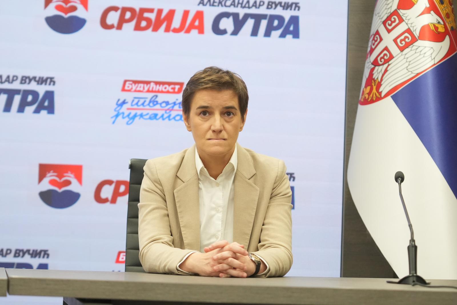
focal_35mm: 124
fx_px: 1574
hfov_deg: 16.5
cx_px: 228
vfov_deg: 11.1
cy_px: 152
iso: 4000
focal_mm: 83
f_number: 4
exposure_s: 1/320
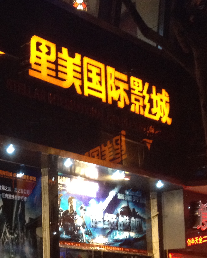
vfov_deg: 22.4
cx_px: -106
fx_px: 635
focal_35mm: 83
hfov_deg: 16.8
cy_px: 234
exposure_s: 1/20
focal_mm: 4.28
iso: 320
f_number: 2.4
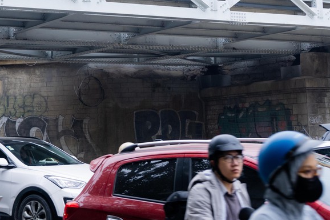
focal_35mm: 83
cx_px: 73
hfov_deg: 24.1
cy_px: -14
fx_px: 761
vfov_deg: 16.0
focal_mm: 24
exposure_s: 1/200
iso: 200
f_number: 2.8
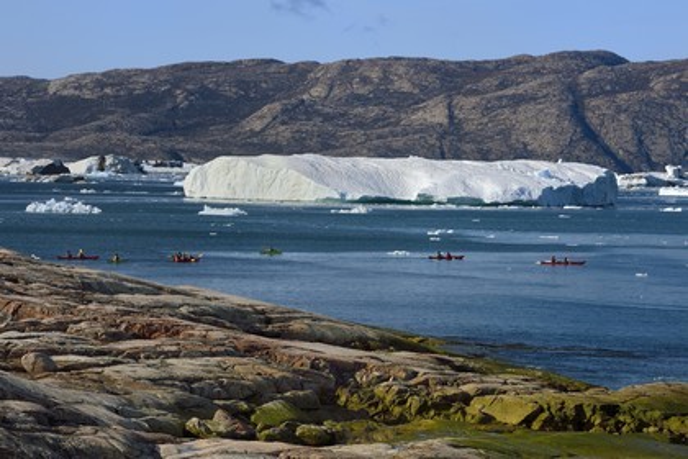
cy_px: 230
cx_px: 344
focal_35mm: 220
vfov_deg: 6.2
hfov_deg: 9.4
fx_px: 4204
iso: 200
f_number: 16
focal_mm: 220
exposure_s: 1/250
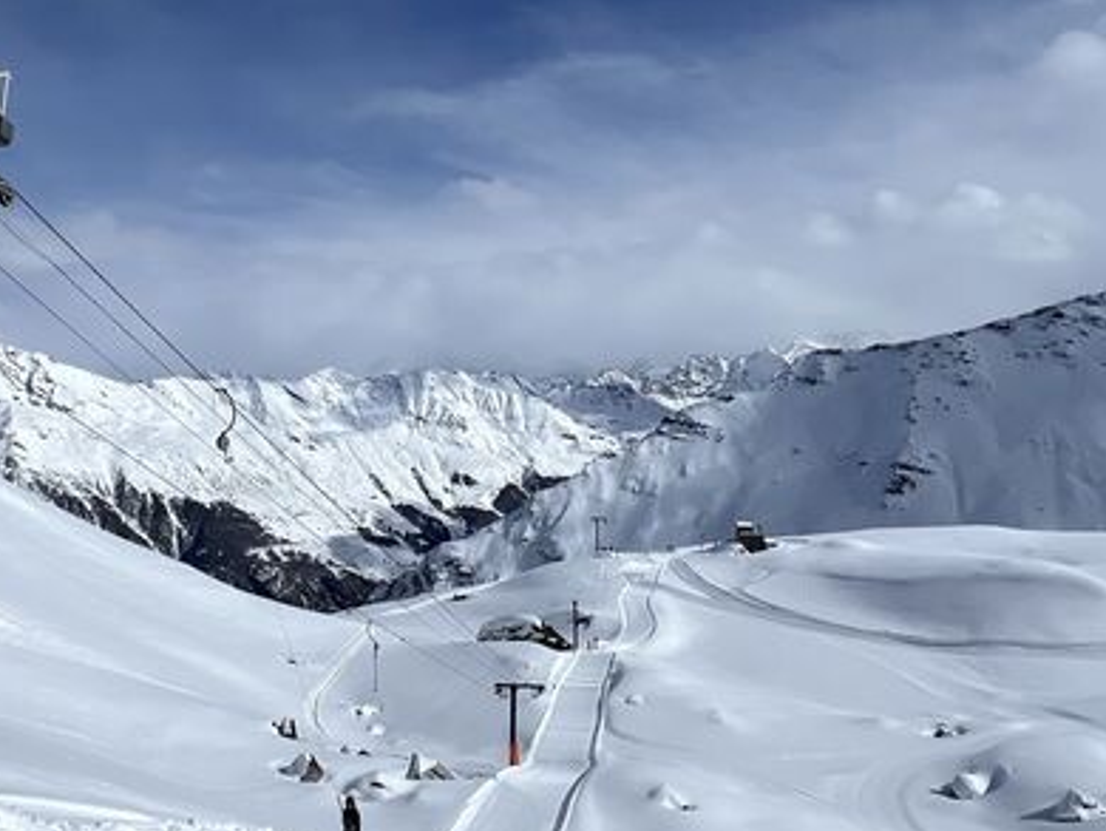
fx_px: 959
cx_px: 391
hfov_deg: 58.9
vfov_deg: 46.8
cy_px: 401
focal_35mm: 30
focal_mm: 1.57
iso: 25
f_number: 1.8
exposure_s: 1/6944
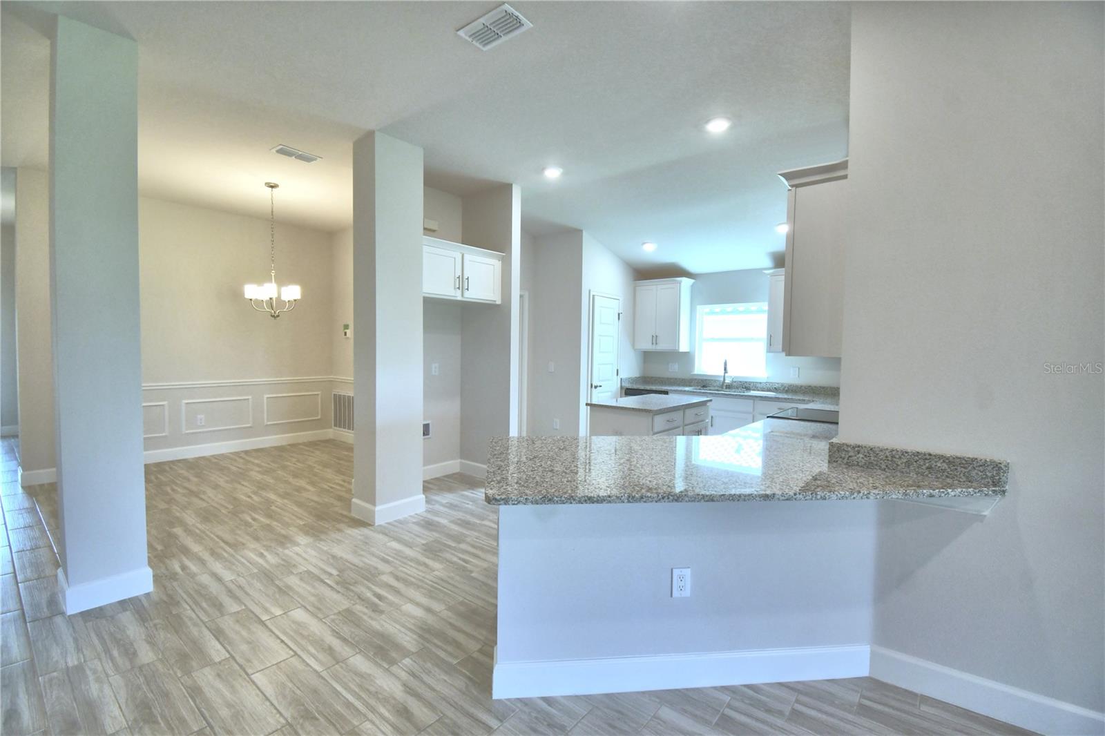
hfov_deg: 100.4
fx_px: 460
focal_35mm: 15
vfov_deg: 77.3
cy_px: 368
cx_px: 552
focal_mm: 10
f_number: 4.5
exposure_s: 1/100
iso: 400
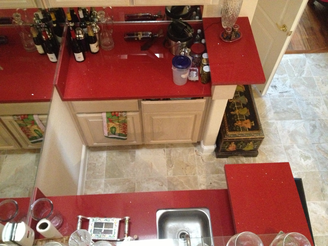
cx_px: 164
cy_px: 123
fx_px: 332
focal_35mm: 35
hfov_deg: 52.6
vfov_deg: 40.7
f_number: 2.4
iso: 800
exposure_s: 1/15
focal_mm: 4.28
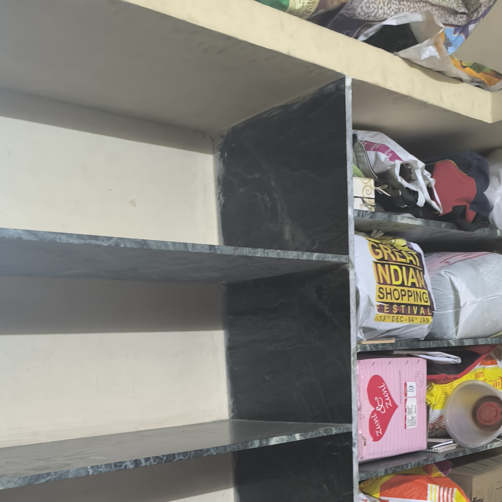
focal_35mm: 43
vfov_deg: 34.7
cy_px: 529
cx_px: 251
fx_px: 706
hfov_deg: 39.2
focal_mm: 6.14
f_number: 1.65
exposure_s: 1/25
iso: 2500
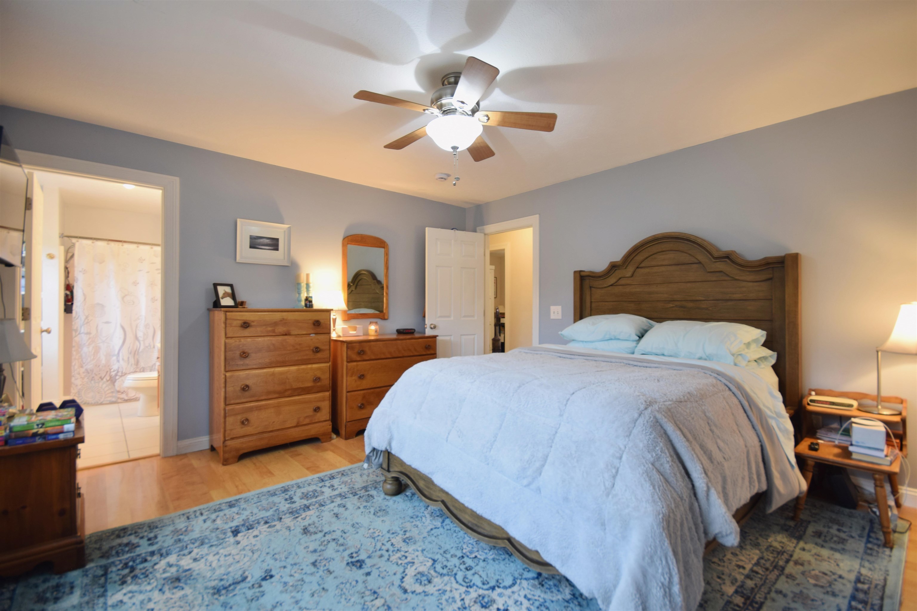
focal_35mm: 15
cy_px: 306
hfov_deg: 100.4
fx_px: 382
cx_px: 458
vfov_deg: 77.3
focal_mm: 10
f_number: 6.3
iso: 200
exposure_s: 1/5
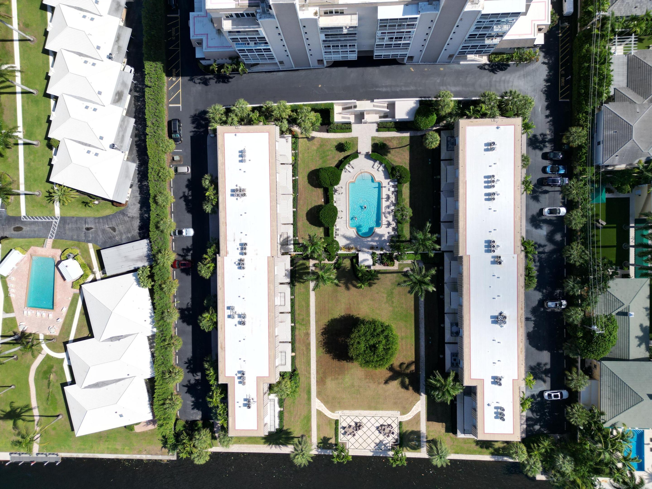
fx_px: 452
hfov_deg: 71.6
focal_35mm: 24
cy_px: 244
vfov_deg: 56.8
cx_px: 326
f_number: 1.7
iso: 110
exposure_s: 1/4000
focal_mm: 6.72
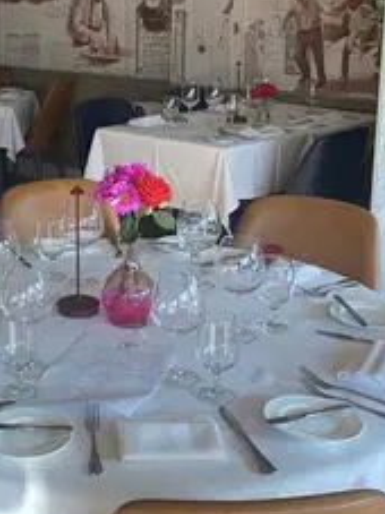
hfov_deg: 23.2
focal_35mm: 61
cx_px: 16
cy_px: 169
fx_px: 905
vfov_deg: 31.4
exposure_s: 1/121
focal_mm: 4.25
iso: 80
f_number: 1.8
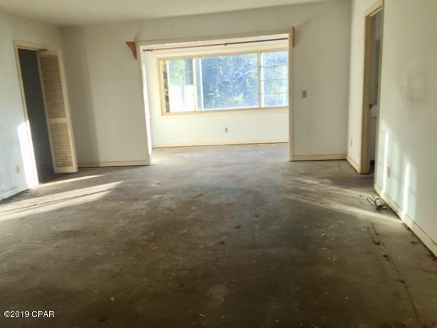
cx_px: 218
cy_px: 164
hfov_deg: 61.7
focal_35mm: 29
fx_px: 366
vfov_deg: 48.2
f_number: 2.2
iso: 32
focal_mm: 4.15
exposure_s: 1/120
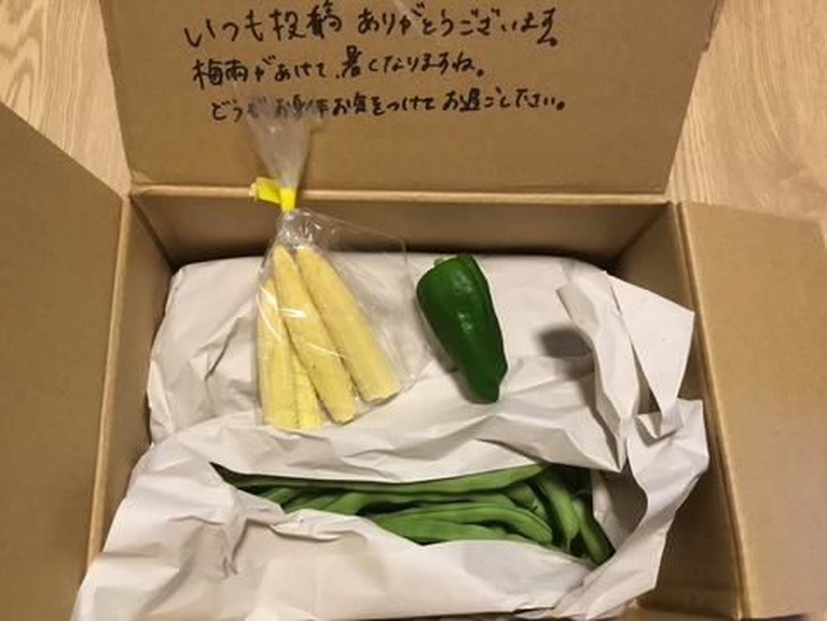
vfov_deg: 45.4
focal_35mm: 31
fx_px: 741
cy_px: 310
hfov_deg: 58.4
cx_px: 414
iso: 200
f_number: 2.4
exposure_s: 1/20
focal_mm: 3.3
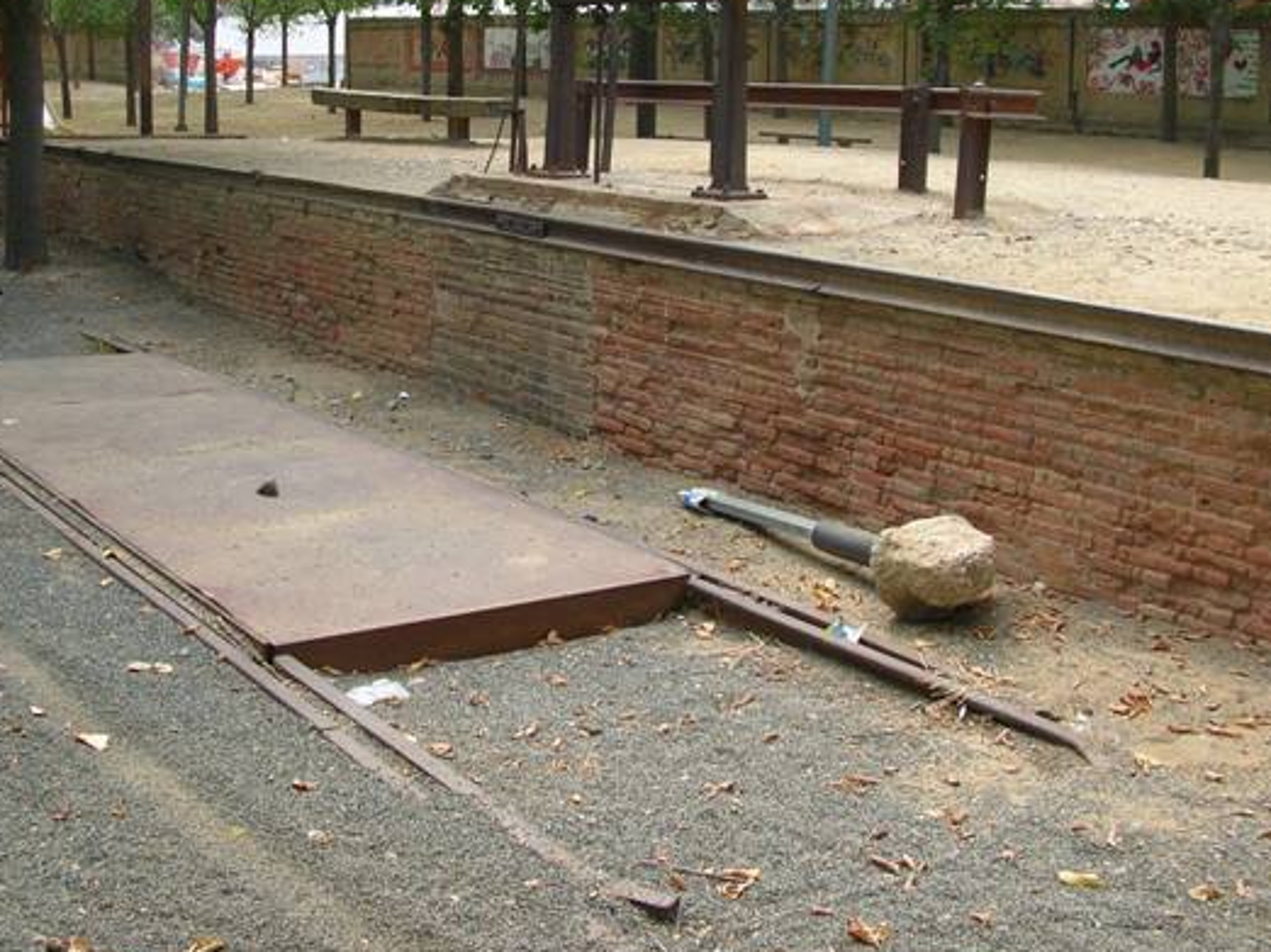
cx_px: 584
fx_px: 1688
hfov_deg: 41.2
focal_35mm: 46
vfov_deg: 31.4
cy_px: 355
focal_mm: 5.8
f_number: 2.8
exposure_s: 1/187
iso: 50
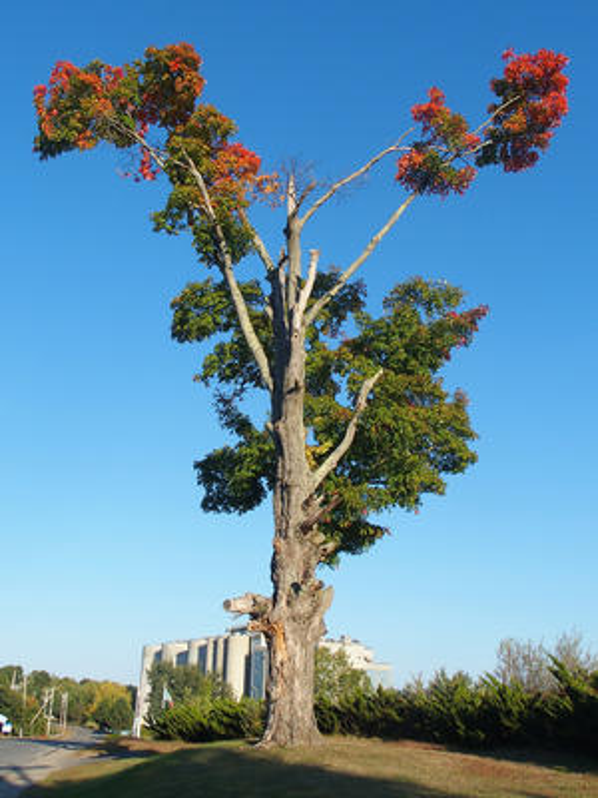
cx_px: 299
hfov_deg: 49.7
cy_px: 399
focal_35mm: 28
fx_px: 645
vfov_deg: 63.4
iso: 100
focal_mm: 6
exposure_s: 1/800
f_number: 3.5
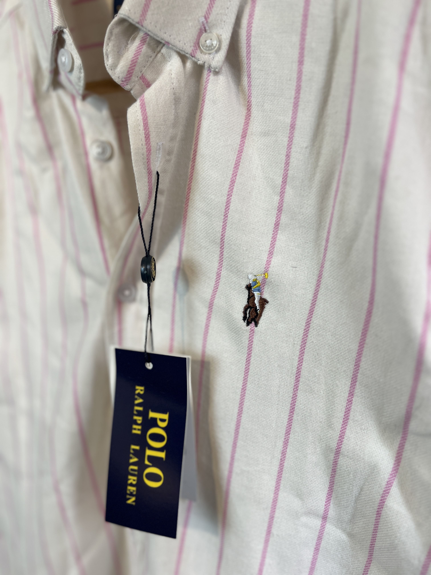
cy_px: 288
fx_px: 432
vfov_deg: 67.3
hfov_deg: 53.1
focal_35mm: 26
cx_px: 216
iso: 32
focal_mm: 5.1
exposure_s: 1/100
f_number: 1.6
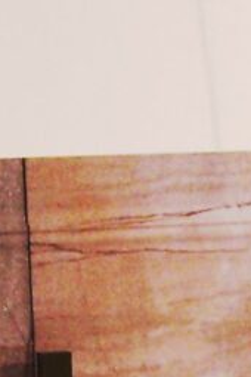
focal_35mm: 186
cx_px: 199
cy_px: 381
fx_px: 1945
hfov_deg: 7.4
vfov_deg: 11.0
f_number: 2.8
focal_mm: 6.3
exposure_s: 1/90
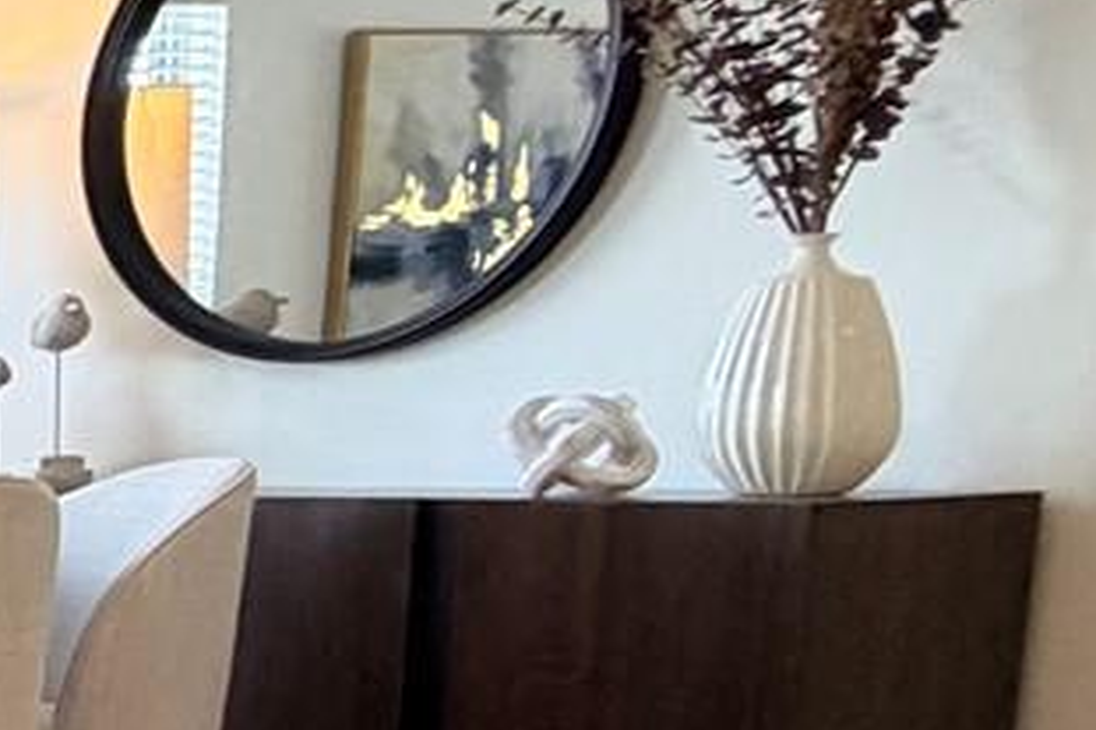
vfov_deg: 17.6
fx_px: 2282
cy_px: 769
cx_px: -1544
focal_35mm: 75
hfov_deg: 15.1
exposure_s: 1/60
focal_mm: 2.22
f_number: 2.2
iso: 200
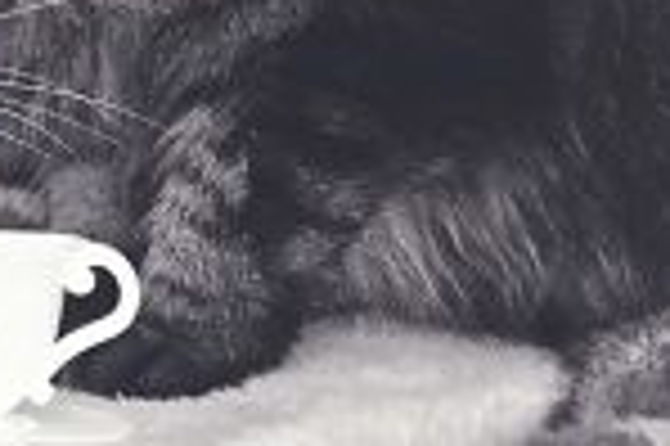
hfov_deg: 5.8
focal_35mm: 352
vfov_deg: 3.8
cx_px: -576
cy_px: -563
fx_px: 6544
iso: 250
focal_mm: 50
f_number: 2.8
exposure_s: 1/60
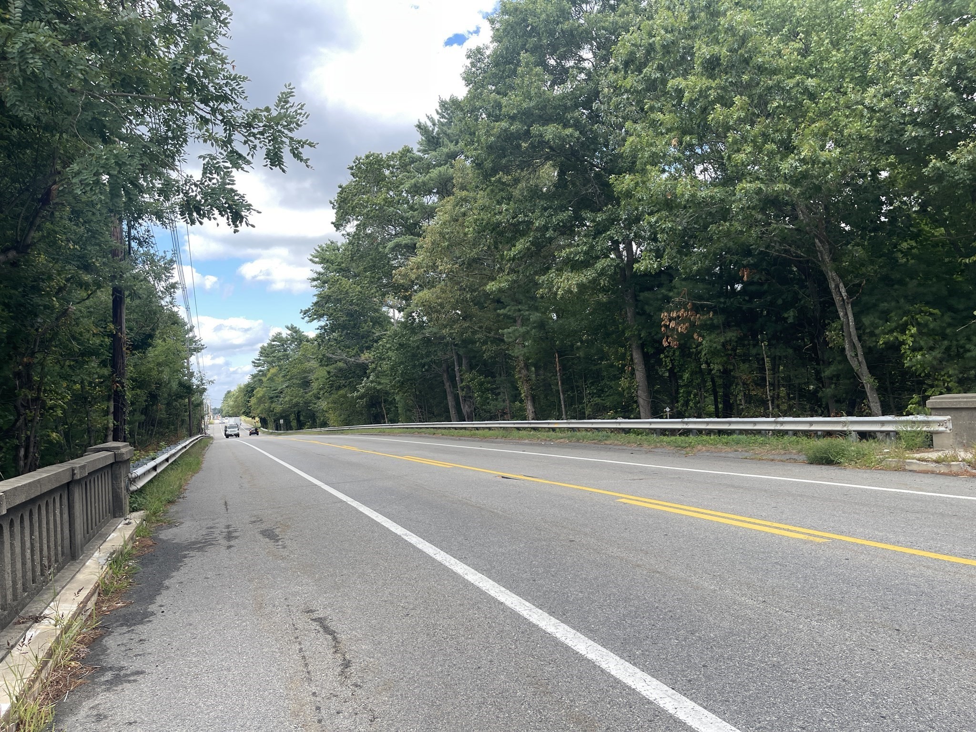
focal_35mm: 25
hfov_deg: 69.4
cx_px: 488
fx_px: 705
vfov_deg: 54.9
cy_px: 366
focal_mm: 5.1
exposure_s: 1/1439
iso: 32
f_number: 1.6
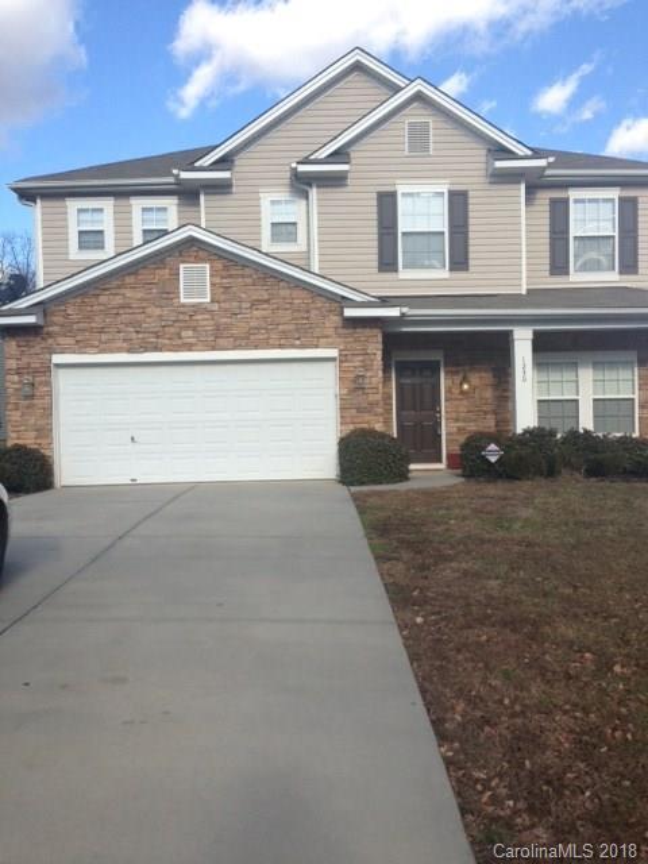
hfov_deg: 42.9
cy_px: 432
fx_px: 824
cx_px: 324
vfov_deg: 55.4
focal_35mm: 33
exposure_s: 1/985
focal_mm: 4.13
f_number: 2.4
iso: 50
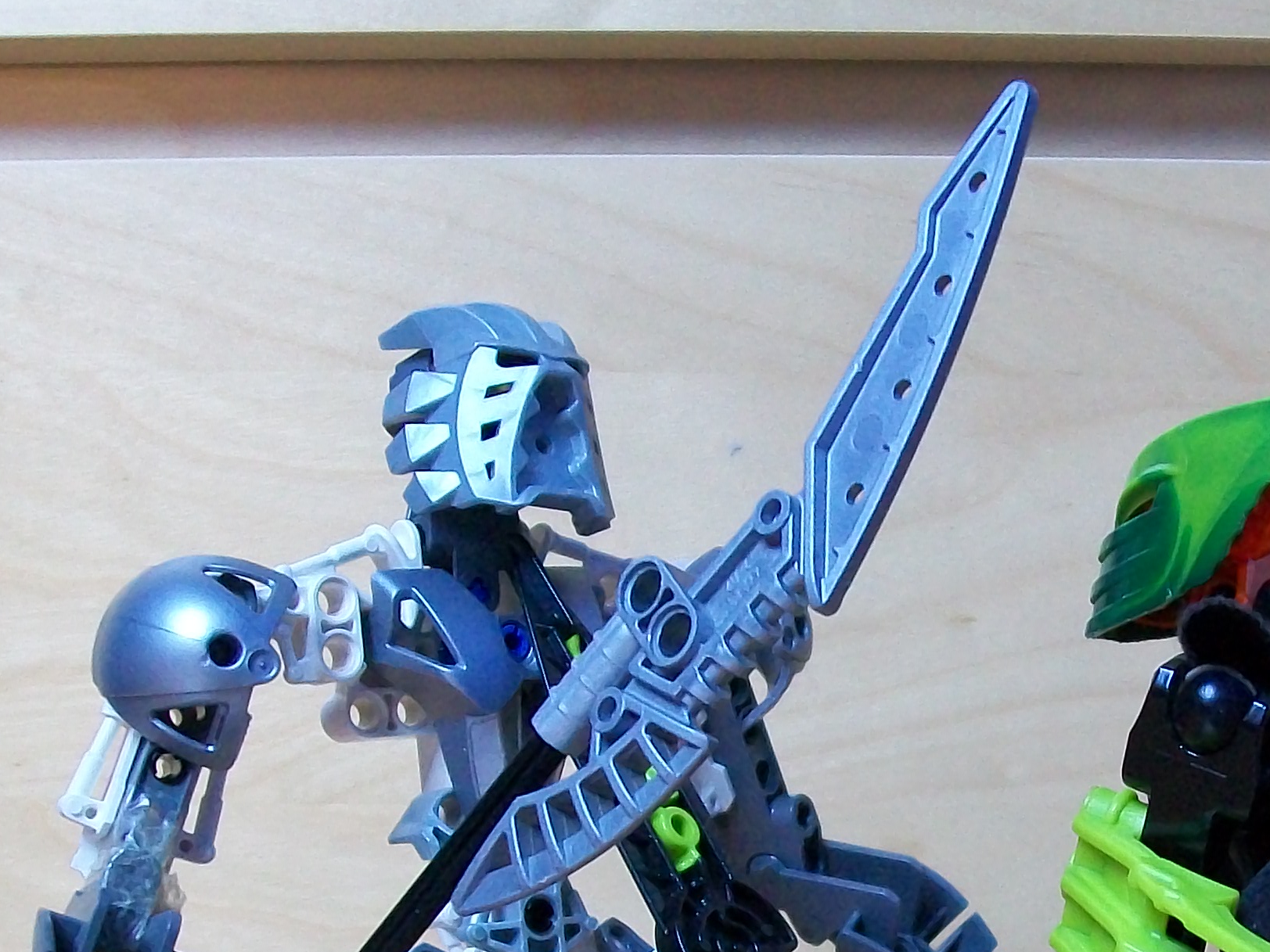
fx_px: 2825
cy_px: 937
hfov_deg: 25.1
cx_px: 926
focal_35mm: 77
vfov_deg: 18.7
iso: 160
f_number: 2.7
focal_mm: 6
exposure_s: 1/15
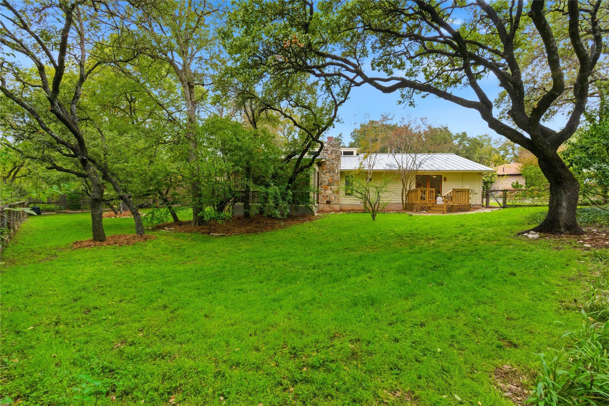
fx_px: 271
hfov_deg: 96.7
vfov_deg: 73.7
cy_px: 203
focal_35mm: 16
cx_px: 304
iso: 160
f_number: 9
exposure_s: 1/125
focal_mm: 16
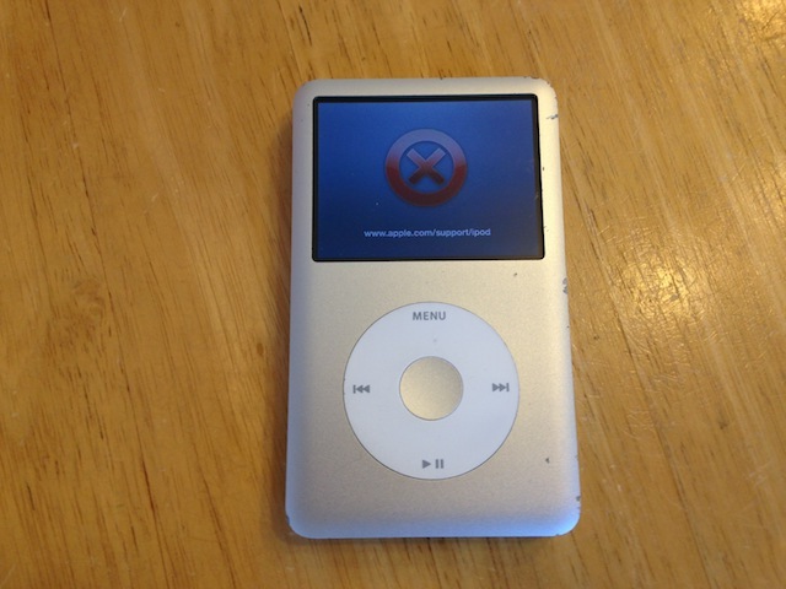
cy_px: 294
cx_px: 393
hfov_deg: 55.4
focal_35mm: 33
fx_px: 749
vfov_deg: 42.9
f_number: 2.4
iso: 50
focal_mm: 4.12
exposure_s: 1/40
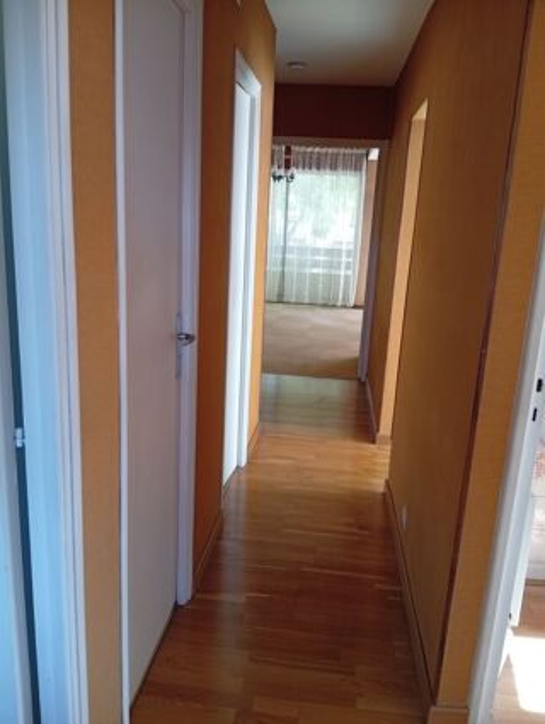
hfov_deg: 51.5
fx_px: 565
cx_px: 272
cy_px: 362
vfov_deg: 65.2
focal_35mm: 27
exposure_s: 1/50
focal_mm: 3.84
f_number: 1.8
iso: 109
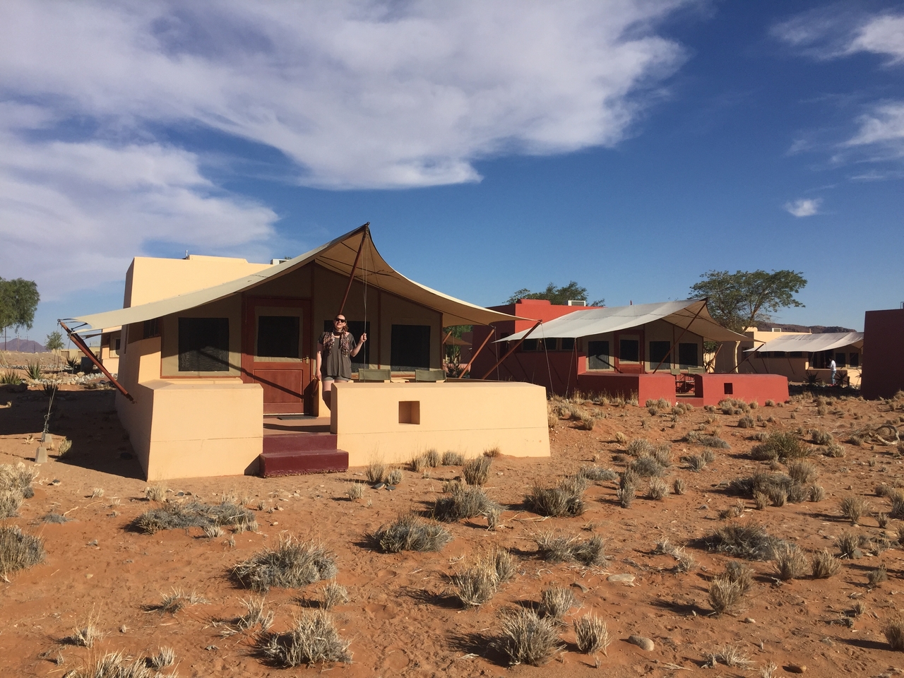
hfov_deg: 61.7
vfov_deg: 48.2
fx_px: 757
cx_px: 452
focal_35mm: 29
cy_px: 339
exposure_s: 1/3300
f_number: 2.2
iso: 32
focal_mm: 4.15
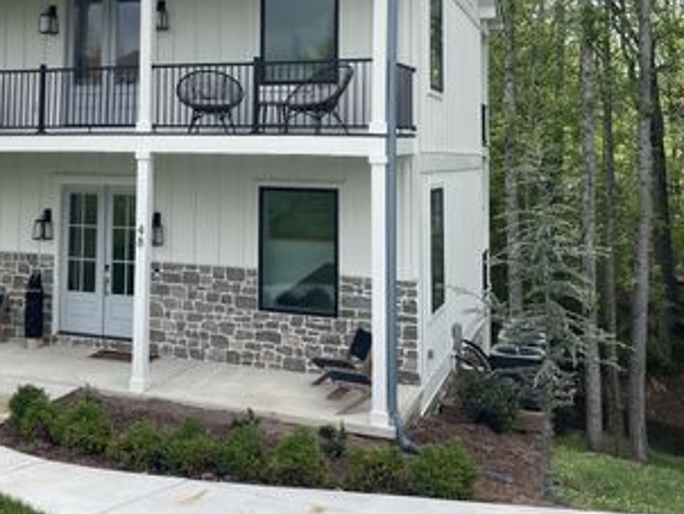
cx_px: 208
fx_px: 850
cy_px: 110
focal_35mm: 43
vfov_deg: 32.8
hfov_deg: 43.0
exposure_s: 1/1795
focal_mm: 4.2
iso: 32
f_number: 1.6
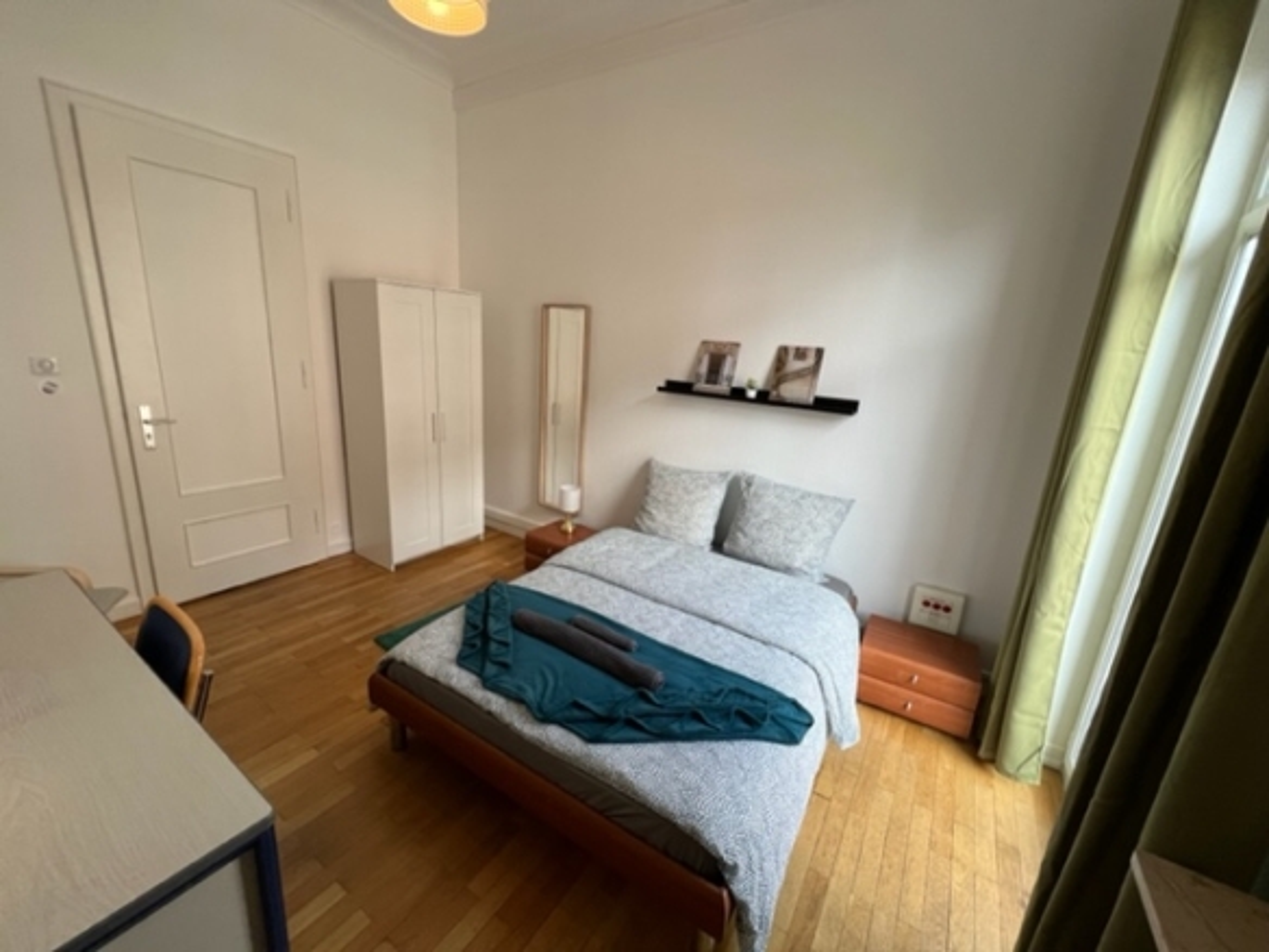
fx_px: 477
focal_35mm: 13
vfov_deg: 89.9
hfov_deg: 106.2
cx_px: 634
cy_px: 476
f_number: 1.8
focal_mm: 1.57
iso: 100
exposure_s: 1/99
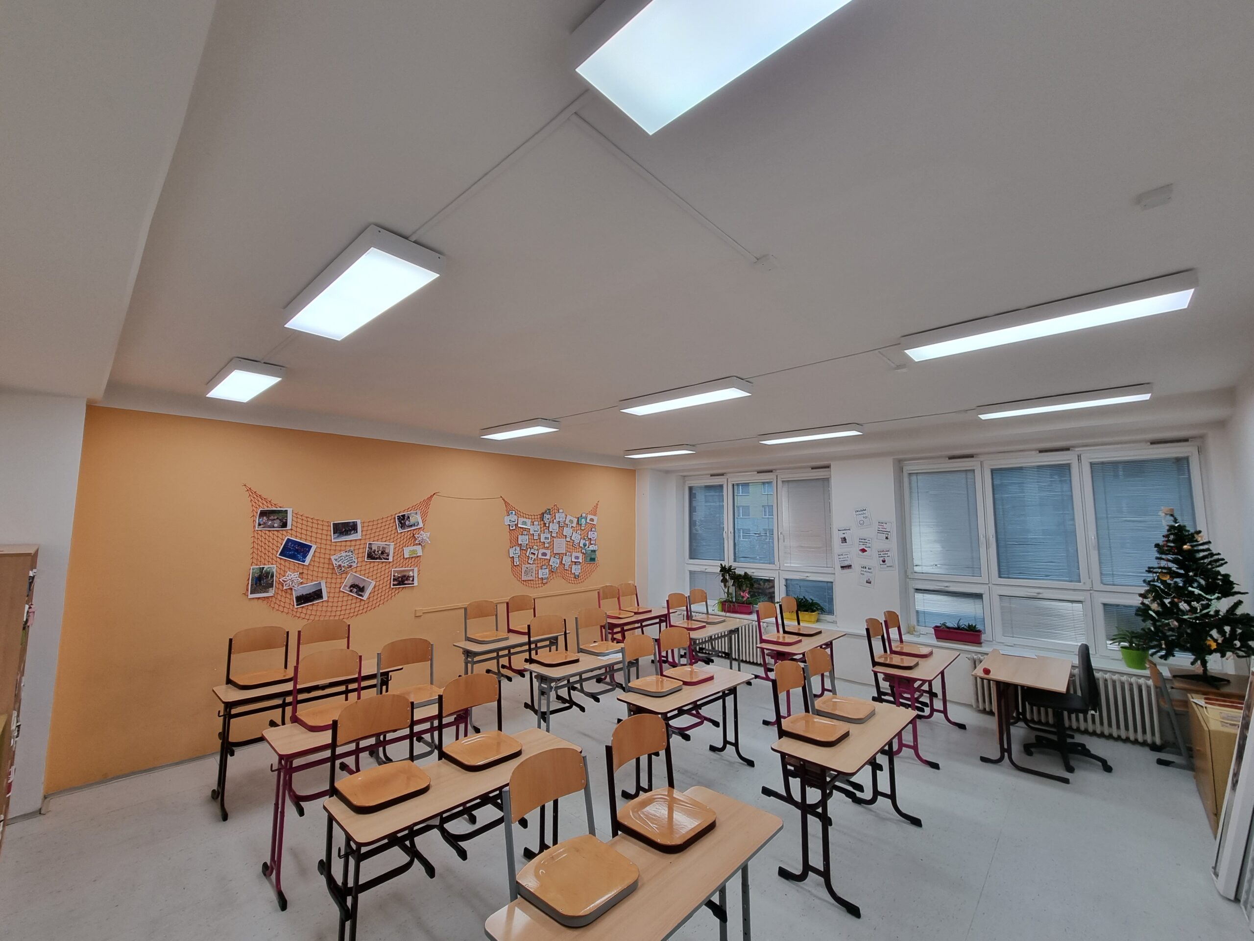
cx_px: 627
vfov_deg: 89.9
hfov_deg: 106.2
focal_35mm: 13
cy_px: 470
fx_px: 471
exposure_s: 1/100
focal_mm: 2.2
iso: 64
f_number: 2.2
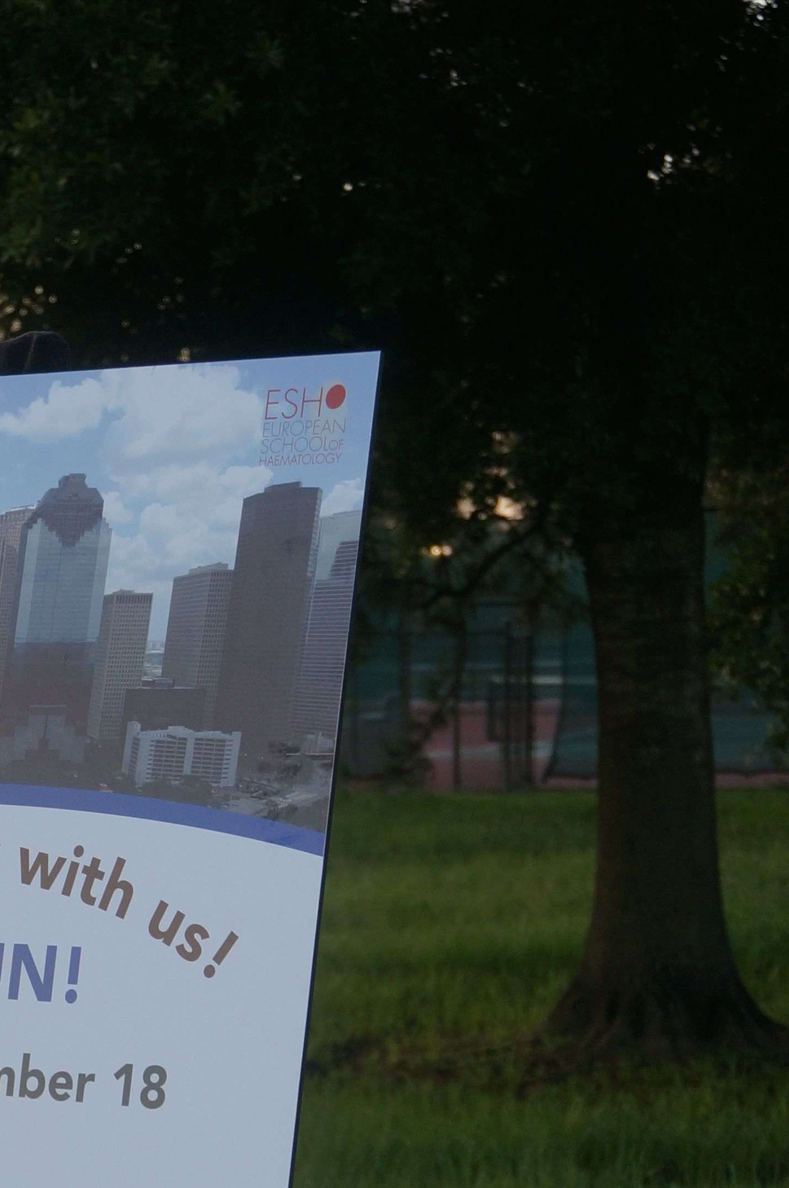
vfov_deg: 18.6
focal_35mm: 109
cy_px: 989
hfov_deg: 12.3
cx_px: -99
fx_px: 3592
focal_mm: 32
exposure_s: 1/160
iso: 250
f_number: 5
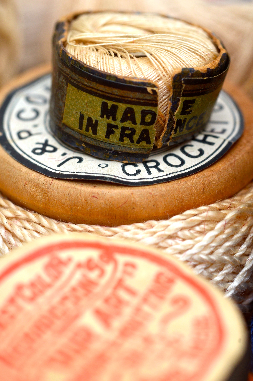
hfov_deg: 16.5
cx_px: 126
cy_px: 190
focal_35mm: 82
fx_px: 874
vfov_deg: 24.7
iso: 160
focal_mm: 55
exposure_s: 1/200
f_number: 5.6
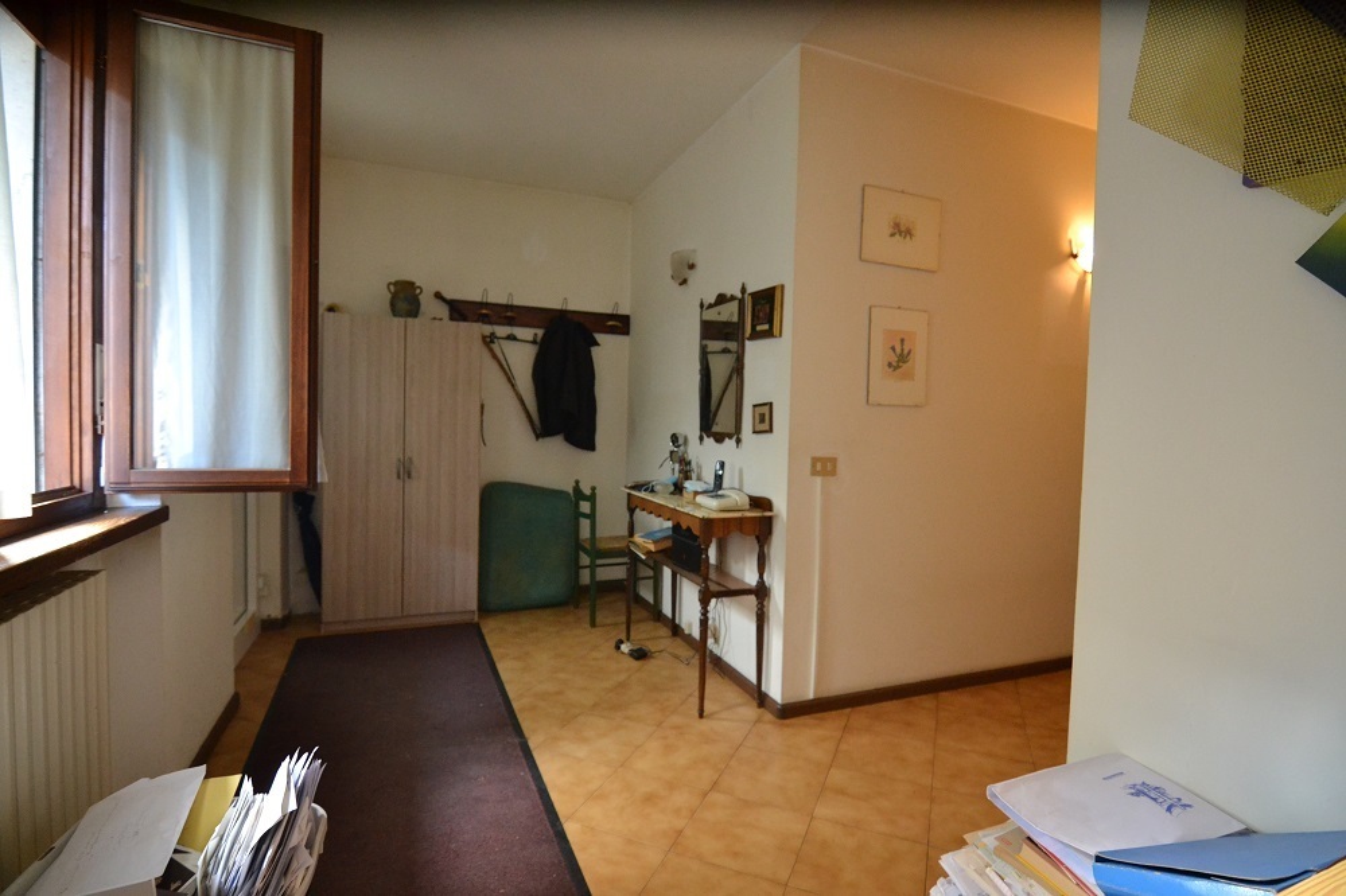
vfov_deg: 72.0
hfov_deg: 95.0
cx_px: 673
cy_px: 448
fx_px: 617
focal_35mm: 16
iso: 2200
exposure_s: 1/60
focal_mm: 11
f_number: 2.8
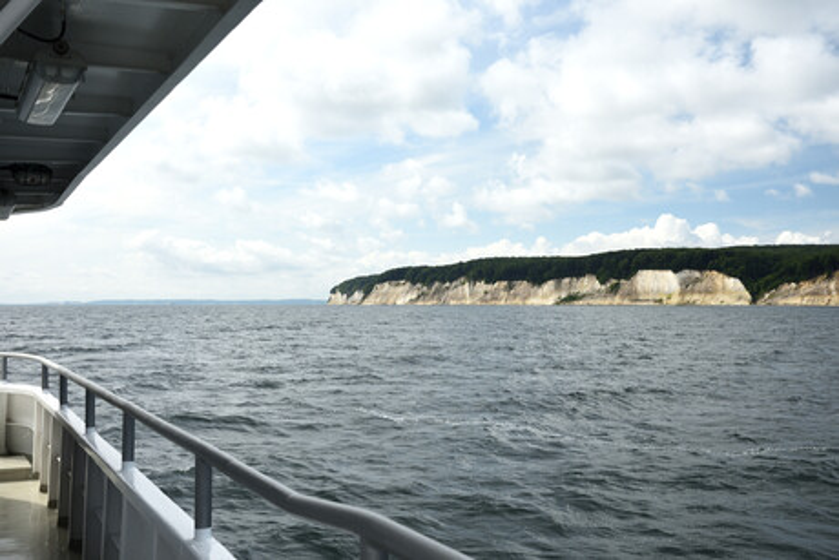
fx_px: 874
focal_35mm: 38
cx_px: 420
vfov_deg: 35.5
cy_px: 280
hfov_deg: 51.3
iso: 200
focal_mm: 25
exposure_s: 1/320
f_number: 9
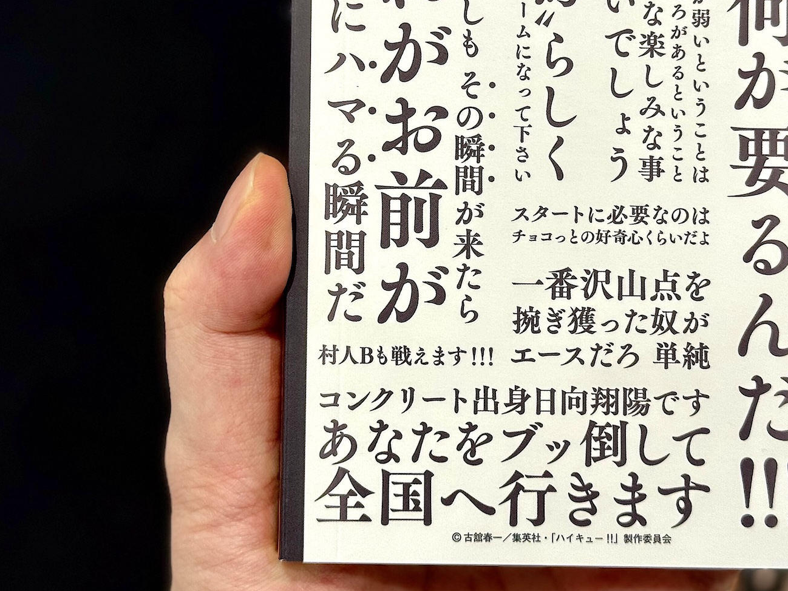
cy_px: 160
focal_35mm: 71
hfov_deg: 27.4
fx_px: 1617
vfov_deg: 20.6
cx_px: 436
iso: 80
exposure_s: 1/100
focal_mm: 6.76
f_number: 1.78
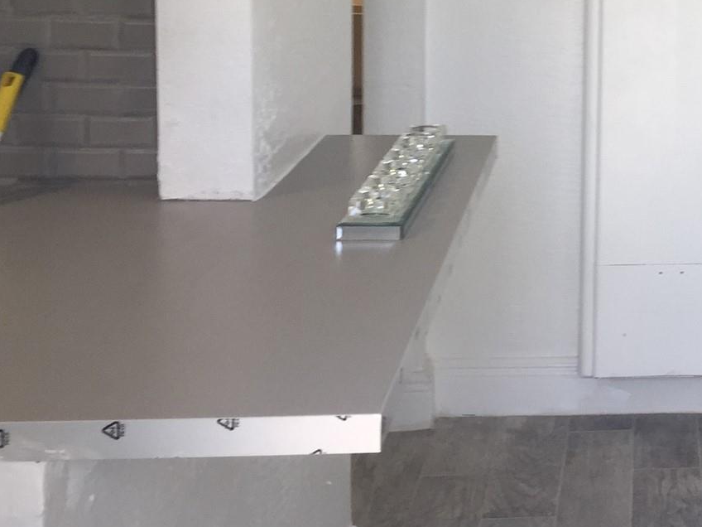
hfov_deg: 25.4
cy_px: -31
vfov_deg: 20.2
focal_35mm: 70
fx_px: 1420
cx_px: 806
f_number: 2.2
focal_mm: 4.15
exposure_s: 1/60
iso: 32
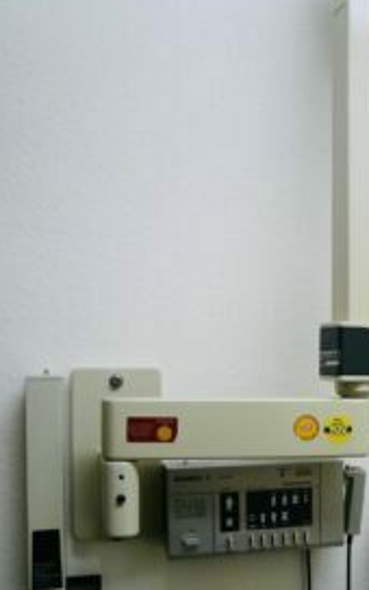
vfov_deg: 48.8
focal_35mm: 40
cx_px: 279
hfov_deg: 31.4
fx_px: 644
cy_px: 372
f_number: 2.8
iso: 100
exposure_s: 1/30
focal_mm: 4.6
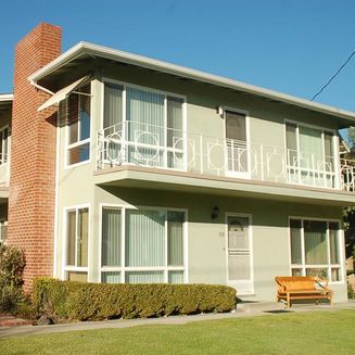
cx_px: 134
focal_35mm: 49
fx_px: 564
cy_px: 179
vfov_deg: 34.9
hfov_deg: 34.7
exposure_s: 1/400
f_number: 10
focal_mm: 25
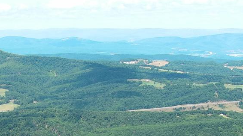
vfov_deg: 10.1
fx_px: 709
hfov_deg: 19.0
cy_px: 275
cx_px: 7
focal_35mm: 110
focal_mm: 10.57
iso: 100
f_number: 2.8
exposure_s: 1/633
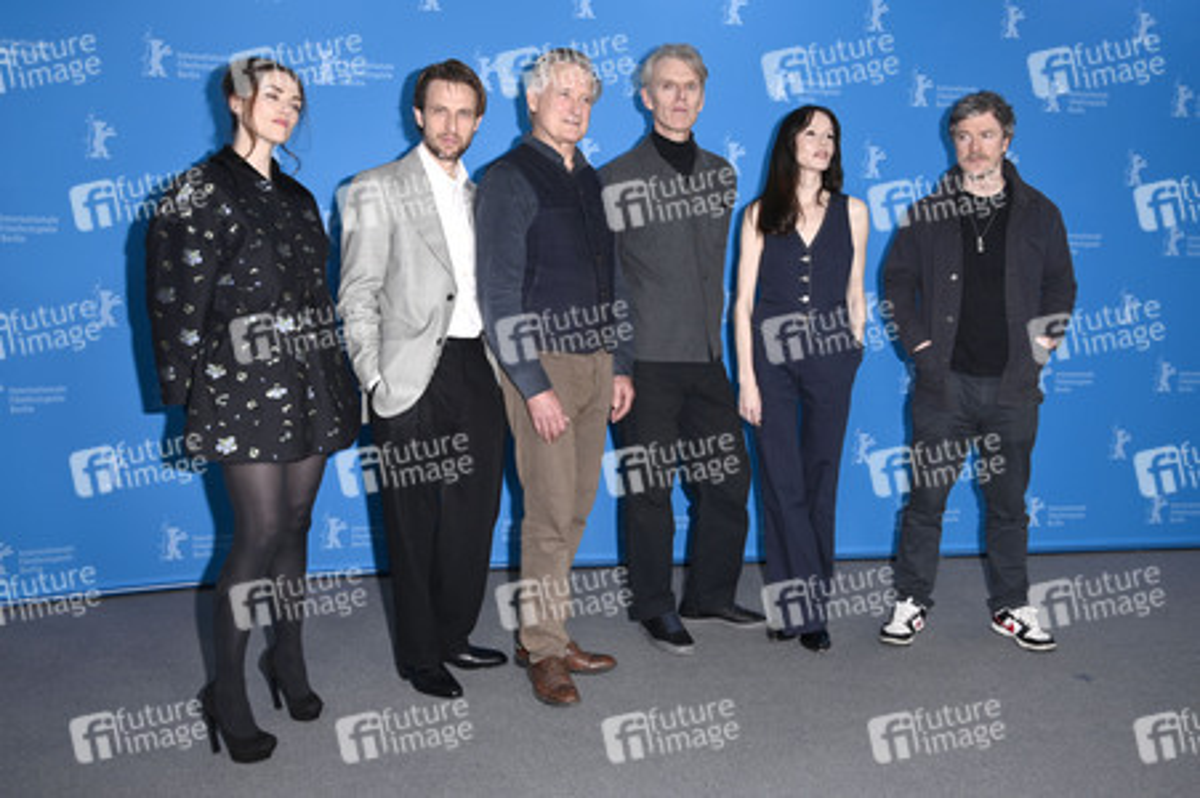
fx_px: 1066
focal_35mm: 32
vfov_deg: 41.1
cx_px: 600
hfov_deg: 58.8
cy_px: 399
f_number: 5.6
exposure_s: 1/250
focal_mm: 32
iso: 640
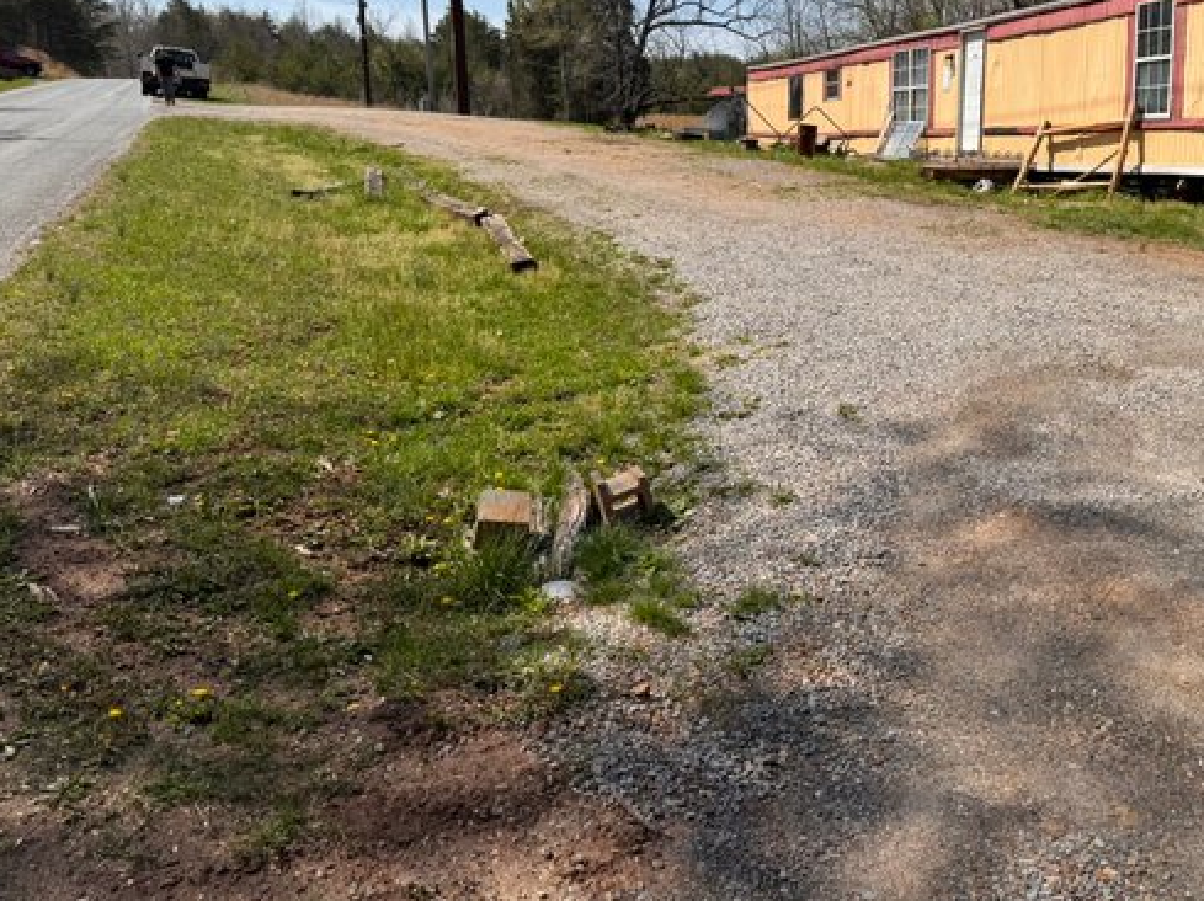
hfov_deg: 57.5
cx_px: 769
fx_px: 1077
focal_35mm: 31
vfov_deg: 44.9
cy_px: 329
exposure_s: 1/4310
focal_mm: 6.76
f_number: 1.78
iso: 80
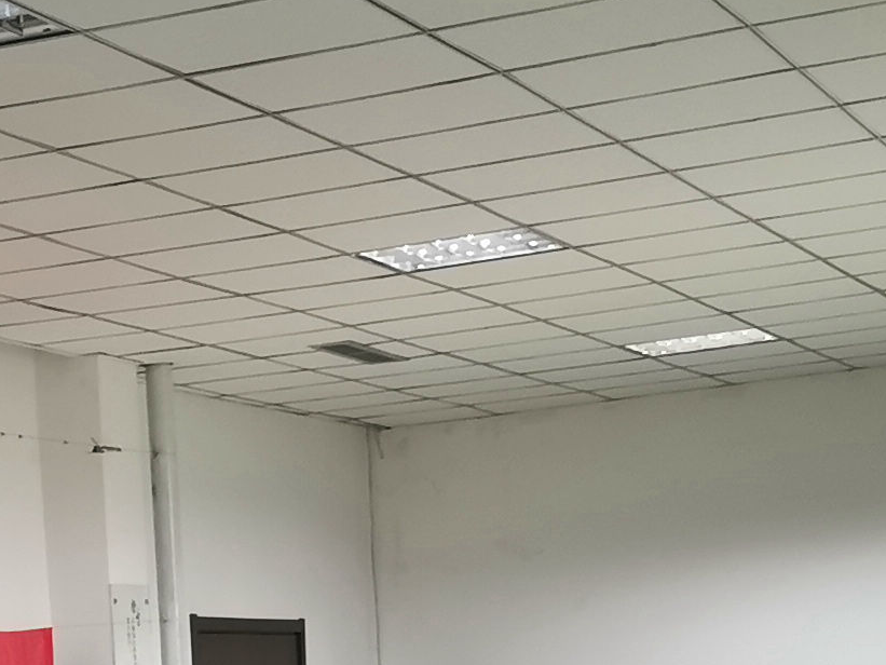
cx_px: -62
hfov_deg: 16.0
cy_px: 1446
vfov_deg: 10.9
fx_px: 3072
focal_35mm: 120
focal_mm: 5.58
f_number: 1.8
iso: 250
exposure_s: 1/33.3
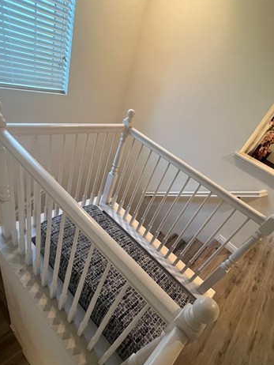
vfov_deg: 86.8
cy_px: 216
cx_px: 135
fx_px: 190
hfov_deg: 71.6
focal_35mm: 18
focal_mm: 1.57
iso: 500
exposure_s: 1/60
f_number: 1.8
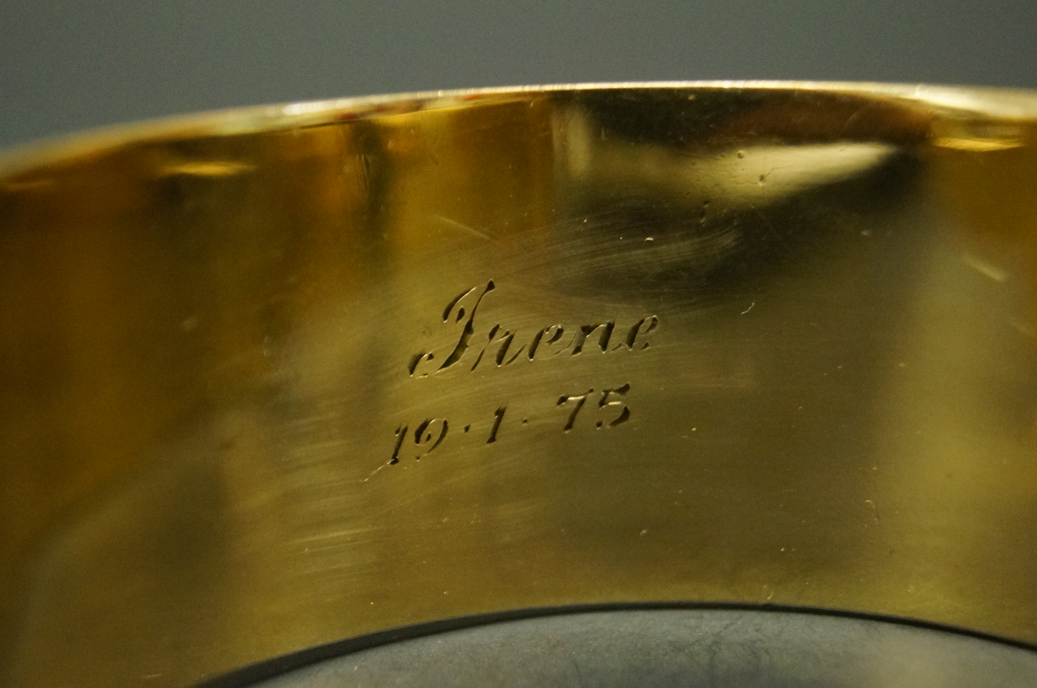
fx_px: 2373
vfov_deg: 16.5
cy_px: 344
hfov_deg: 24.7
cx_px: 518
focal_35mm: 82
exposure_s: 1/80
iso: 3200
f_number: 5.6
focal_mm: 55
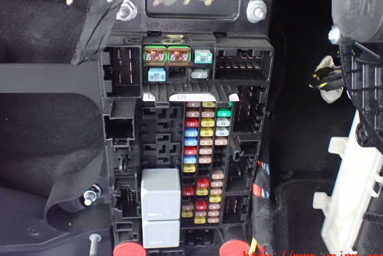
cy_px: 118
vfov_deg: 41.1
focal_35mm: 32
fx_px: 340
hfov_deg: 58.7
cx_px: 194
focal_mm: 5.4
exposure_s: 1/30
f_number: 2.3
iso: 1600
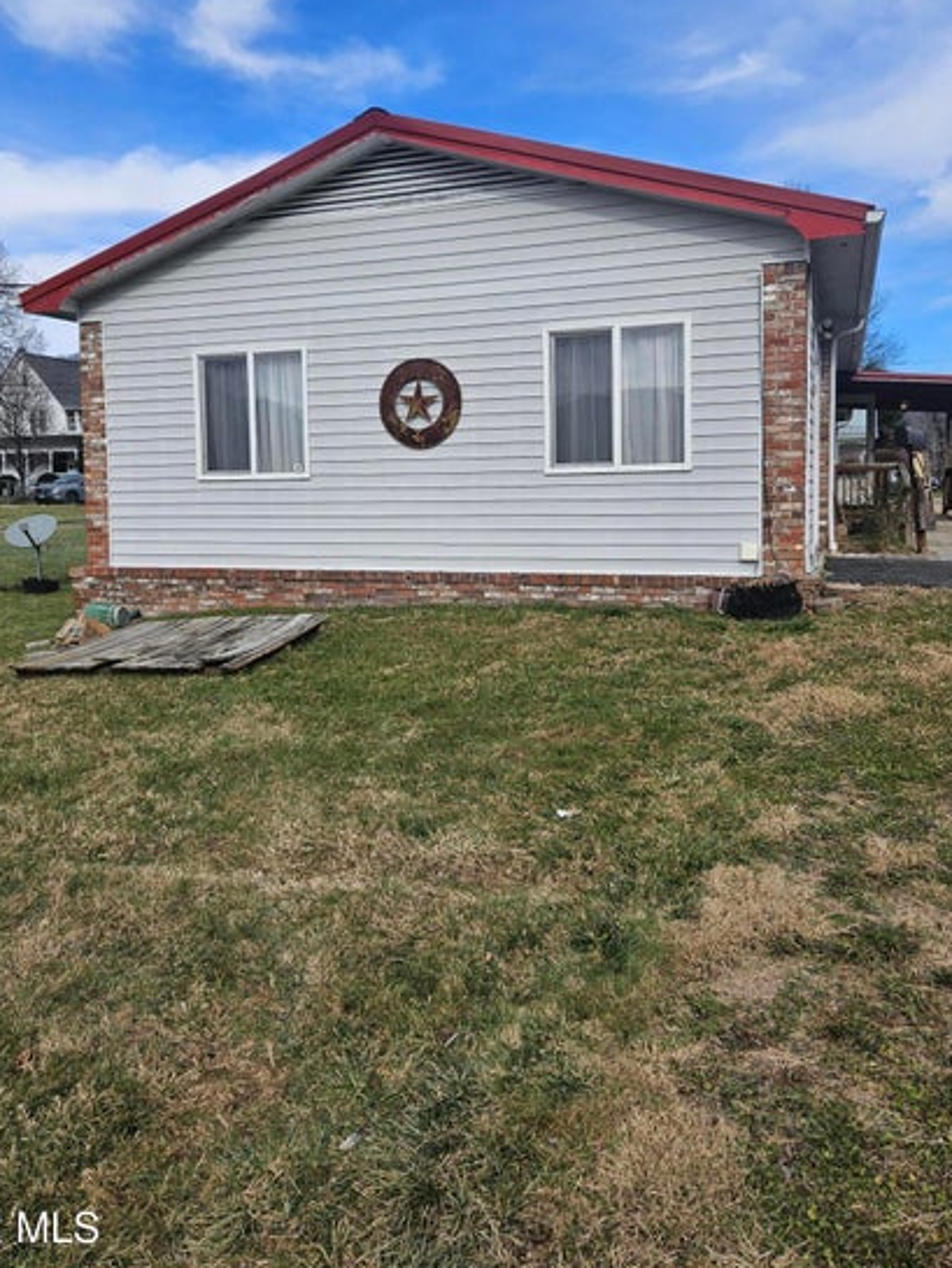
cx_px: 475
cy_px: 551
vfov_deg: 65.1
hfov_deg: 51.4
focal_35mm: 27
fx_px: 990
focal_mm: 5.4
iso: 25
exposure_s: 1/1449
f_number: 1.8
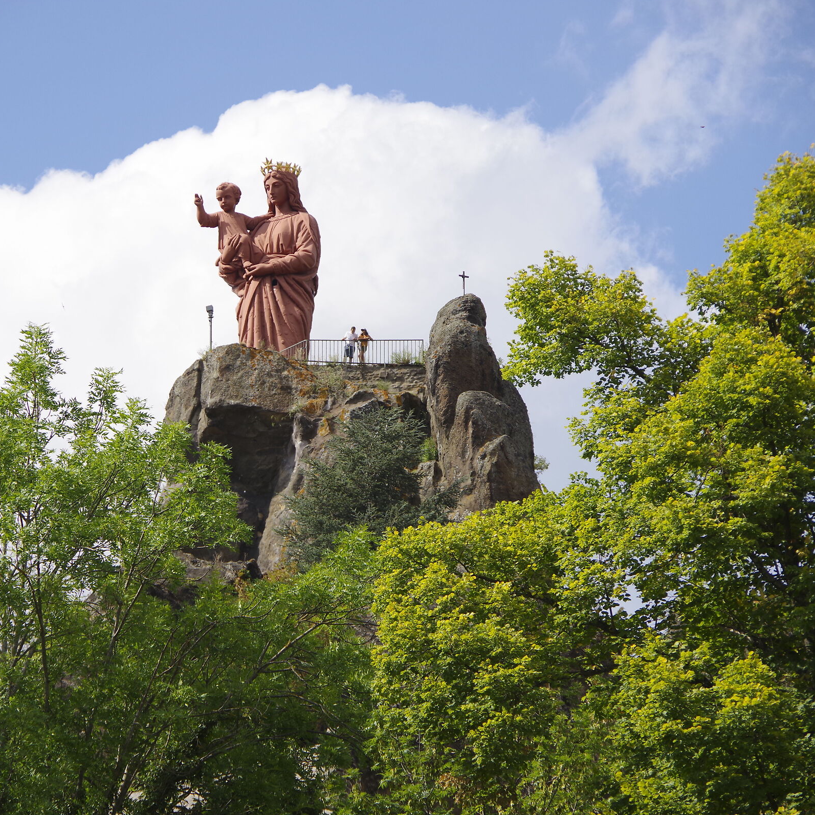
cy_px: 407
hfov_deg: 10.3
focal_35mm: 169
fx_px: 4502
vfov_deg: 10.3
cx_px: 363
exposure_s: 1/800
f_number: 5.6
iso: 200
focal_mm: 88
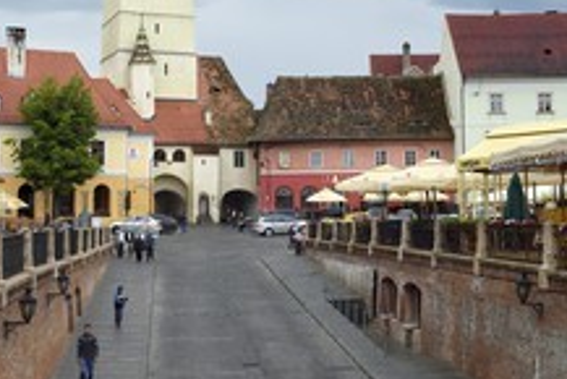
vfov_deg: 21.9
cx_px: 290
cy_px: 139
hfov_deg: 32.4
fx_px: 977
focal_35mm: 62
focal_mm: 32
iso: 400
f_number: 13
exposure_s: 1/250
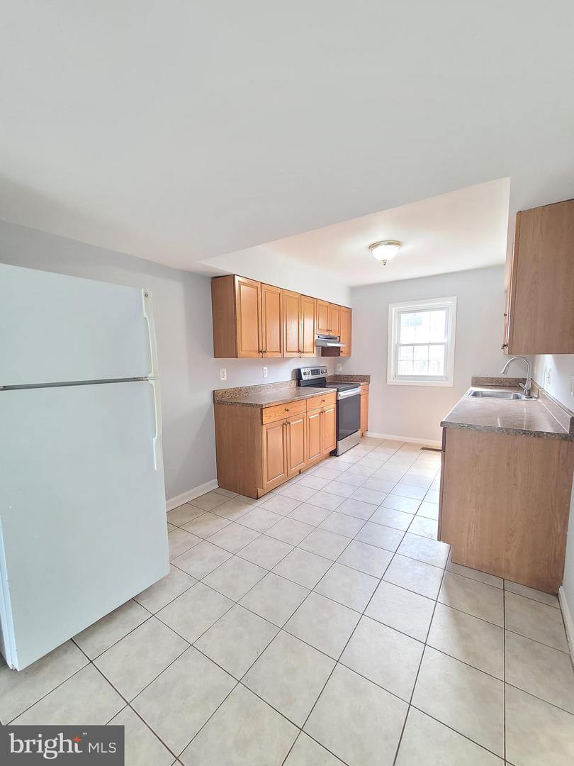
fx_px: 287
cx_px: 287
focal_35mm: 13
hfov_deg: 89.9
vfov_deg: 106.2
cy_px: 383
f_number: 2.2
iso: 400
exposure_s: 1/40
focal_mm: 2.2
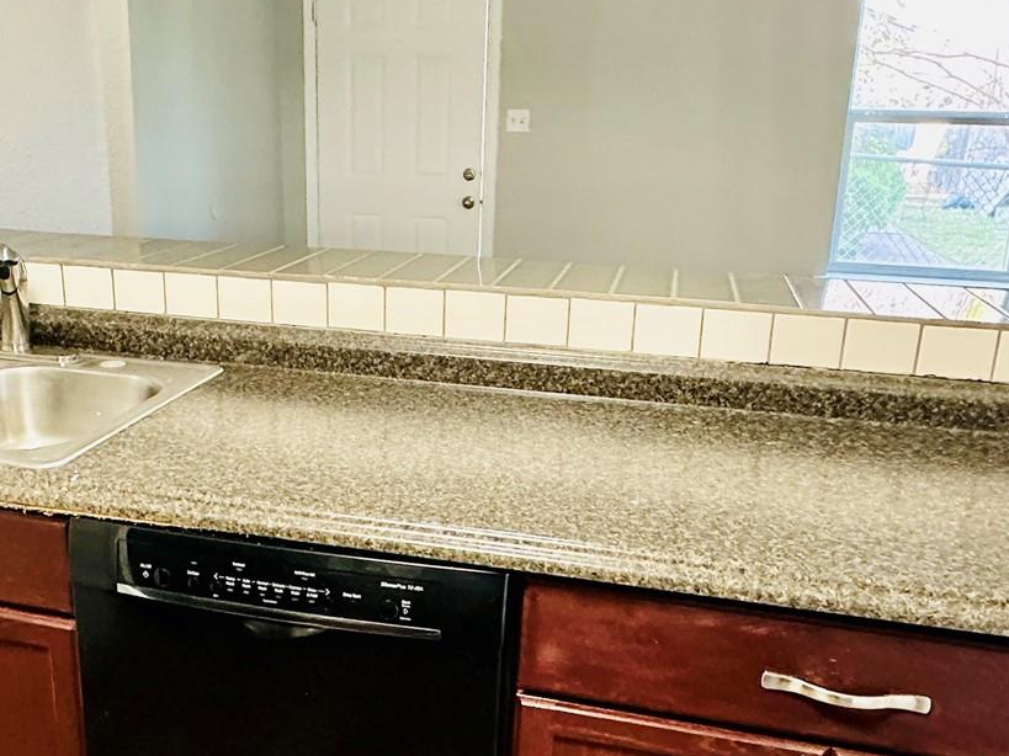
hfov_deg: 52.3
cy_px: 379
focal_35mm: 35
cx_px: 414
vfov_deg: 40.7
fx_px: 1020
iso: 400
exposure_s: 1/60
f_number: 2.2
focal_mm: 2.22
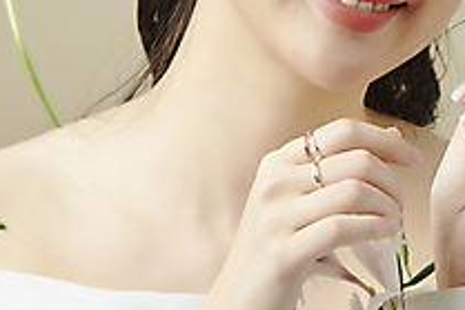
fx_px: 6672
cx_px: 283
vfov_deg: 2.7
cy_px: -54
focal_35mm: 517
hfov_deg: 4.0
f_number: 5.6
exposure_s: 1/125
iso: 64
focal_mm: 180
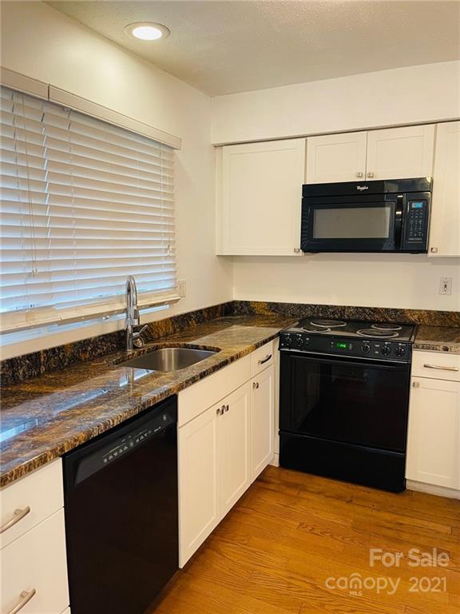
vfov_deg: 67.3
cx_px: 230
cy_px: 307
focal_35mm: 26
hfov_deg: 53.1
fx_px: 461
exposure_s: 1/60
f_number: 1.6
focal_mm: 5.1
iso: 250
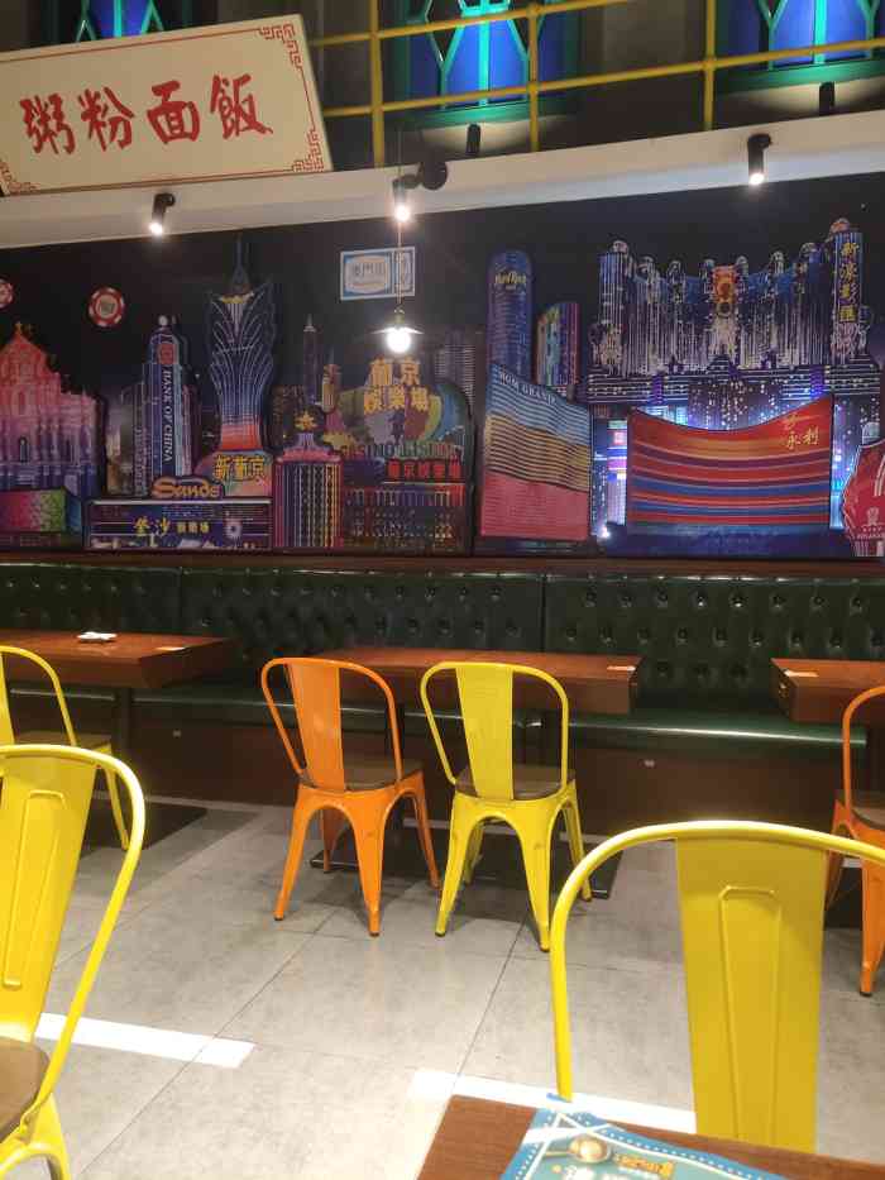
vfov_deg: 60.0
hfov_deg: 46.8
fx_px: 1022
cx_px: 442
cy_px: 590
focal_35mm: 30
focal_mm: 4.35
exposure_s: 1/50
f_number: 1.79
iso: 423
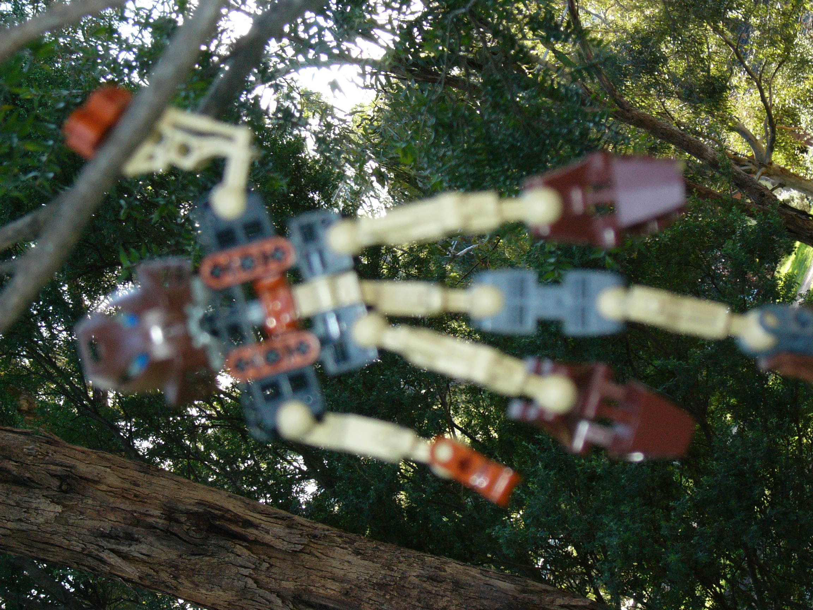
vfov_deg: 18.7
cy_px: 305
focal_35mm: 79
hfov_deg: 24.7
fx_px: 1855
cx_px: 406
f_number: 4.3
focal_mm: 13.1
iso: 100
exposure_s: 1/60
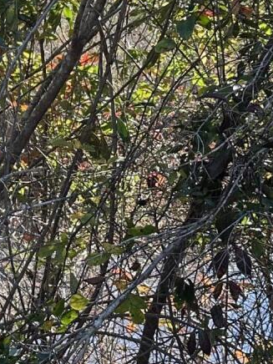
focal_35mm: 110
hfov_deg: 12.9
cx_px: -108
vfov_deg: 17.9
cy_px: 133
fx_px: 1157
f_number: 1.78
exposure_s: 1/680
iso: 80
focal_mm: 6.86
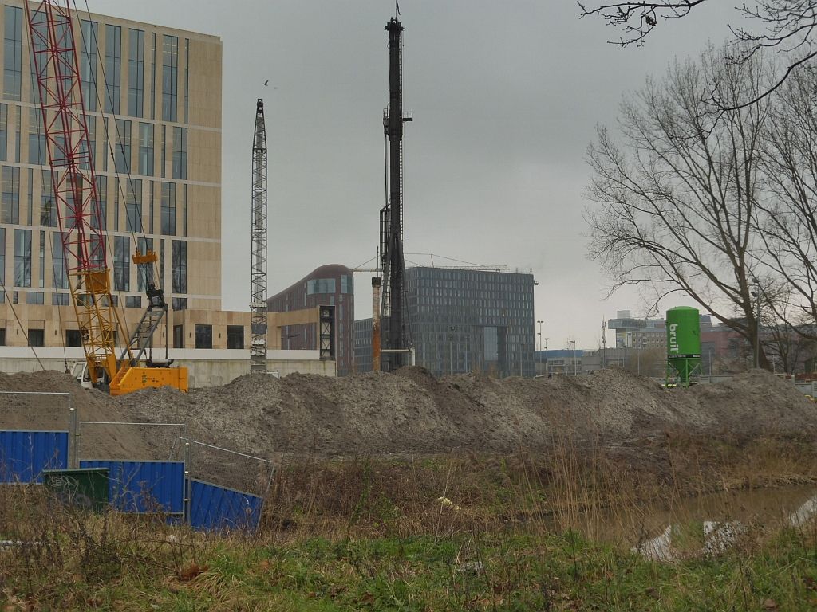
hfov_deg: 40.4
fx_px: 1109
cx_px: 408
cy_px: 306
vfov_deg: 30.9
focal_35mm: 47
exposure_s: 1/60
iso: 100
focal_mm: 8.5
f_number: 4.2
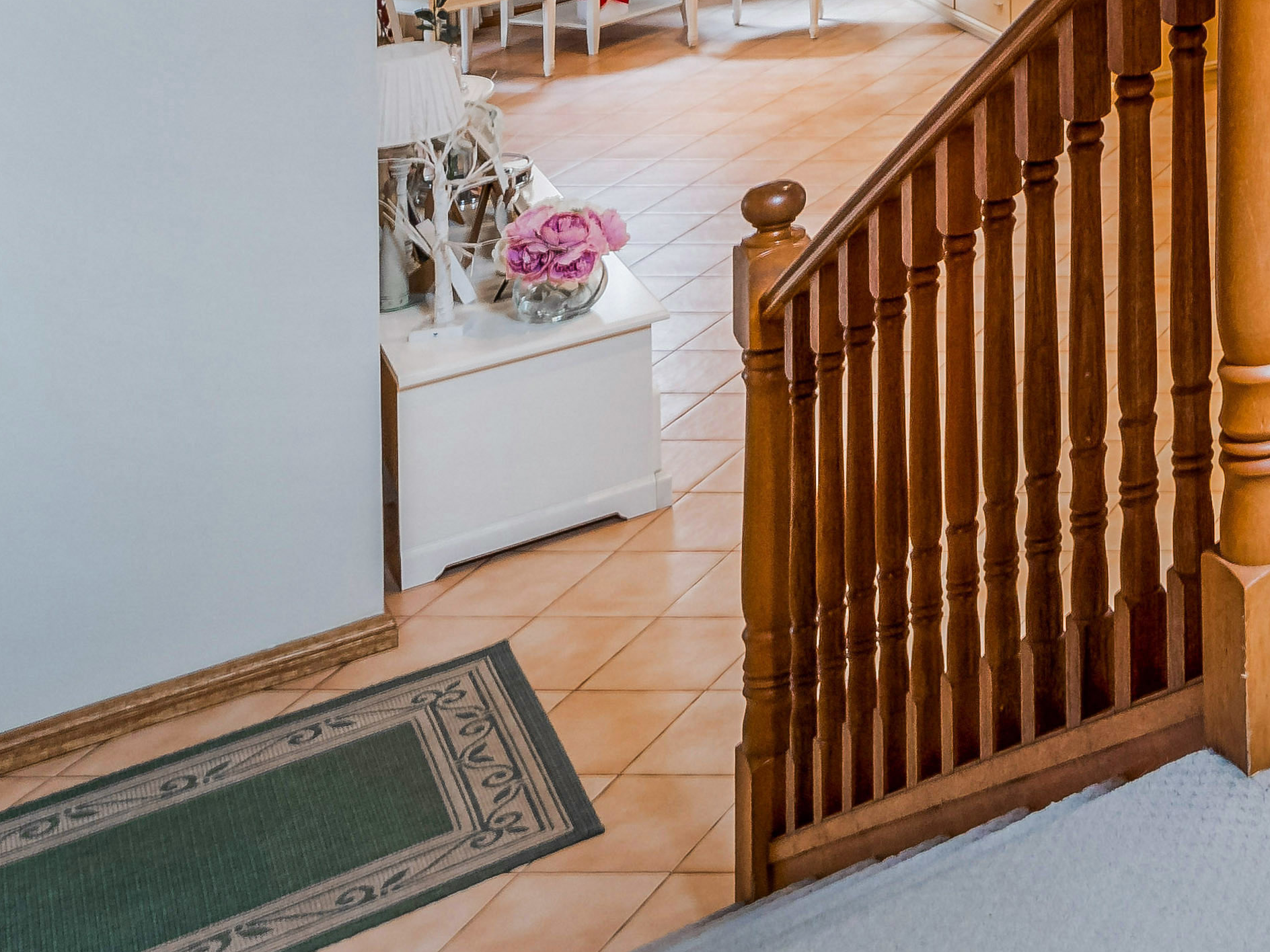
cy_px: -545
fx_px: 1834
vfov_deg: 22.7
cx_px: 2005
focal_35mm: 50
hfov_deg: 25.7
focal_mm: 14
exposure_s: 1/2.5
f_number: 11
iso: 800
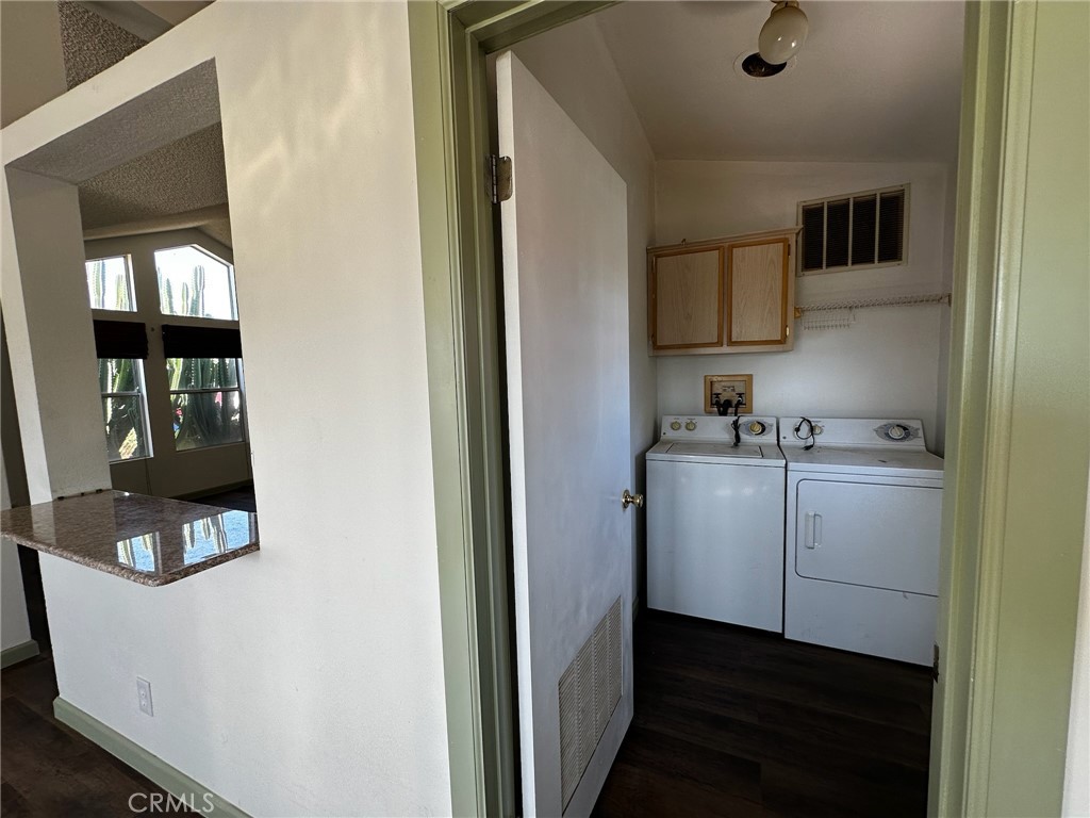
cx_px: 545
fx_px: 441
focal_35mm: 14
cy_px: 409
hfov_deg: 102.1
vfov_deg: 85.7
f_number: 2.2
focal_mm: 2.22
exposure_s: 1/121
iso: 64
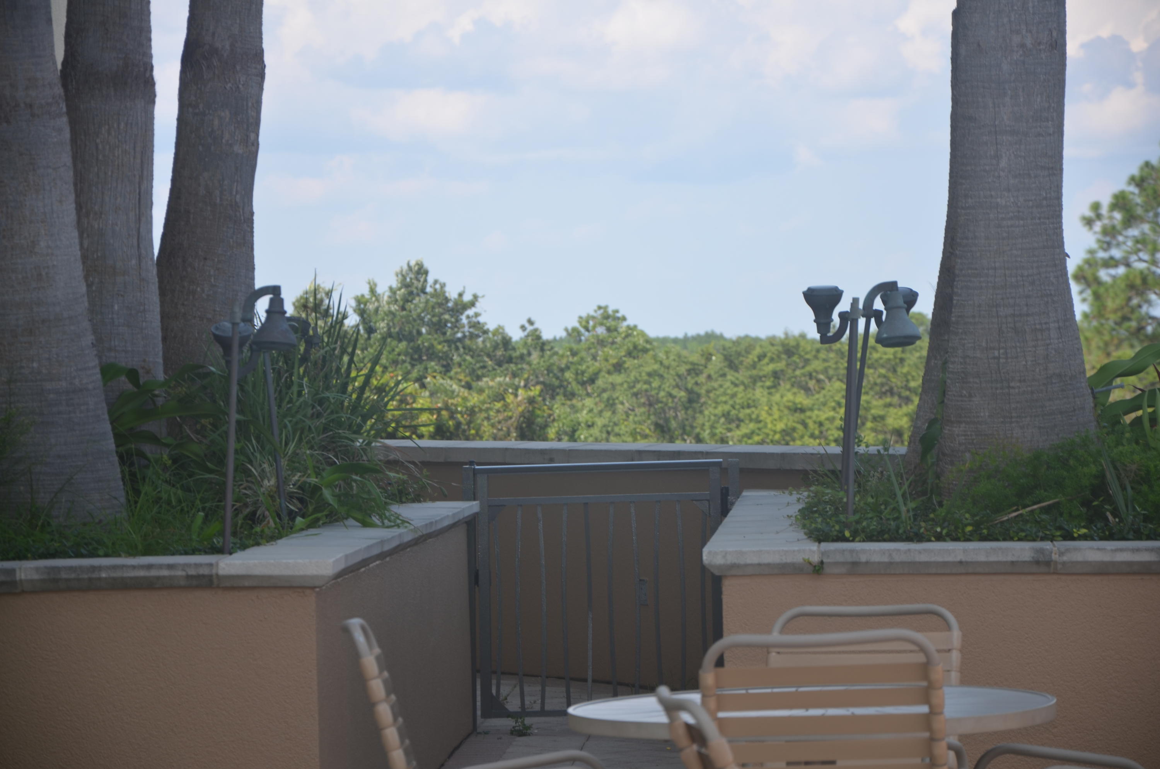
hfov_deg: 13.1
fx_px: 5064
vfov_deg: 8.7
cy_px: 384
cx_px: 580
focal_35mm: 158
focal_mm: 105
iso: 100
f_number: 5.6
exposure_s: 1/250
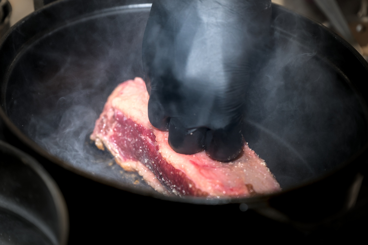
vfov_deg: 19.4
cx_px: 184
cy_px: 122
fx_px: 715
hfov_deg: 28.9
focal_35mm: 70
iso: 800
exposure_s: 1/100
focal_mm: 70
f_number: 4.5
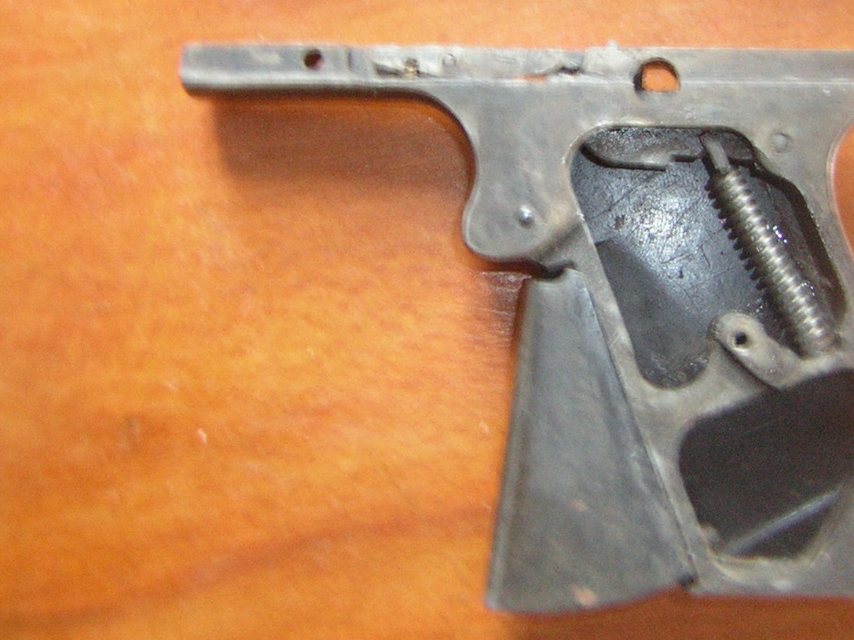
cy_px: 173
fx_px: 1307
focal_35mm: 53
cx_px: 589
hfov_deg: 35.7
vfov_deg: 27.2
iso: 200
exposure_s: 1/1.7
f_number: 2.6
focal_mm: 4.7
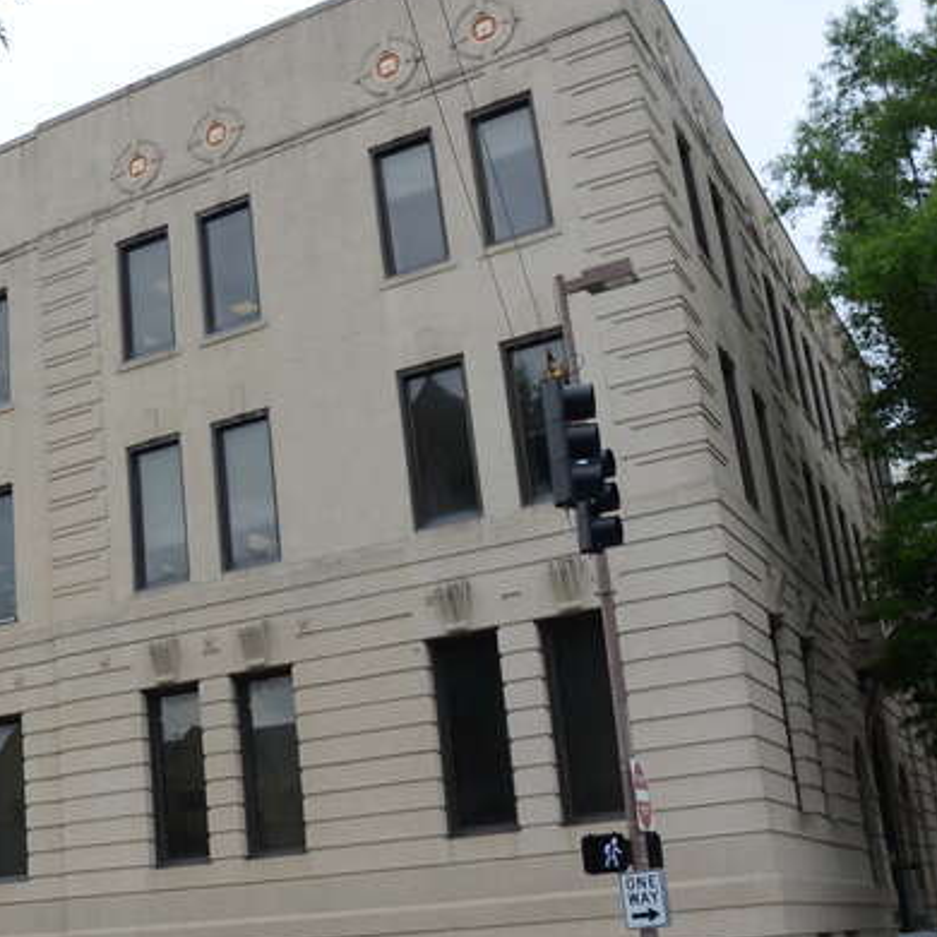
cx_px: 91
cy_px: 507
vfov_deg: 36.0
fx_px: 1439
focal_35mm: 47
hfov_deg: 34.1
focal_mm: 18
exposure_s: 1/80
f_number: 10
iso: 125
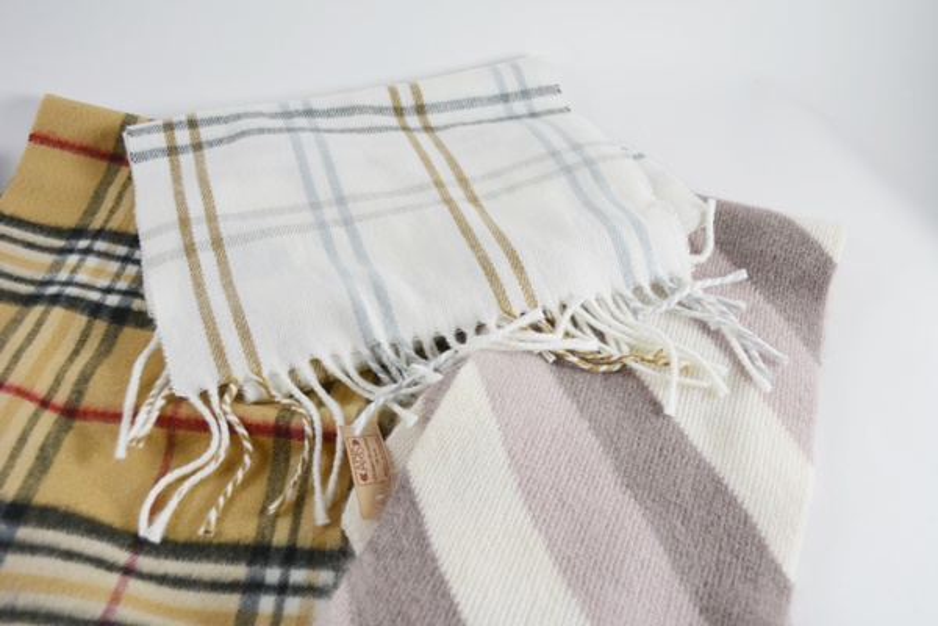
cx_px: 469
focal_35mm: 36
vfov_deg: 36.9
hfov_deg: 53.1
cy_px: 313
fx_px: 938
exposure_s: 1/125
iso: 220
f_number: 5.6
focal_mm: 24
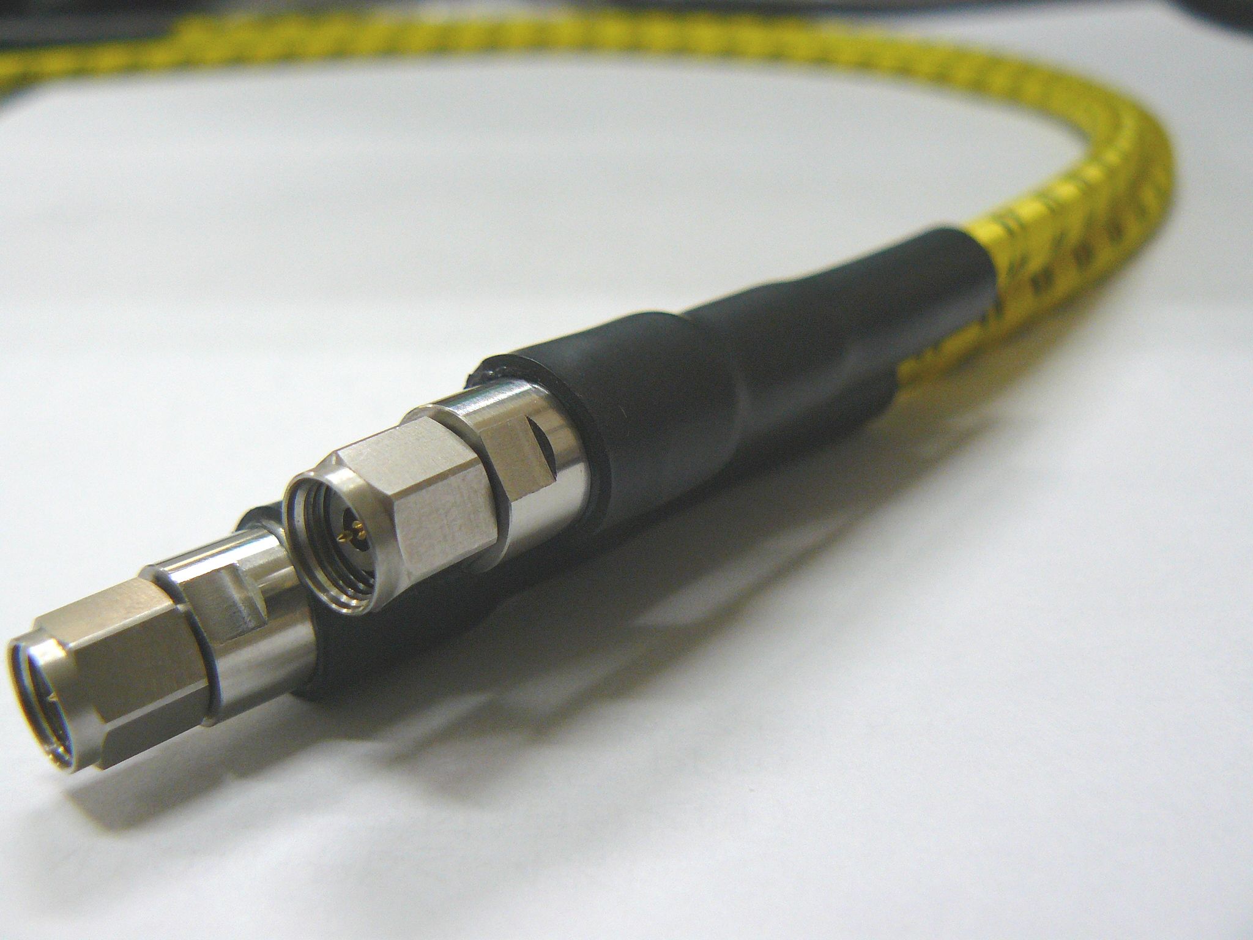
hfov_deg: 51.4
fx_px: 1303
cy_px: 470
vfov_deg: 39.7
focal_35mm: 36
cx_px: 626
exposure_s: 1/30
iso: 200
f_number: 2.8
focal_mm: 6
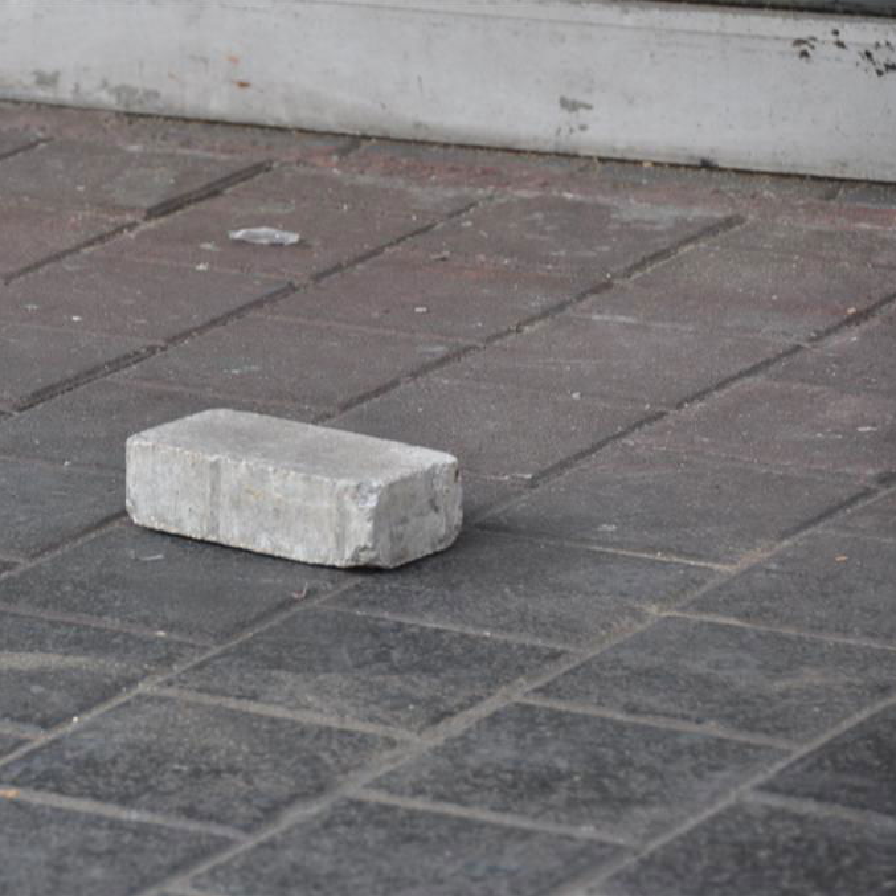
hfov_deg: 6.1
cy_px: 447
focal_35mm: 289
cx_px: 232
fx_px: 8463
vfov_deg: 6.1
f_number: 5.6
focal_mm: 150
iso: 560
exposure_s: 1/250
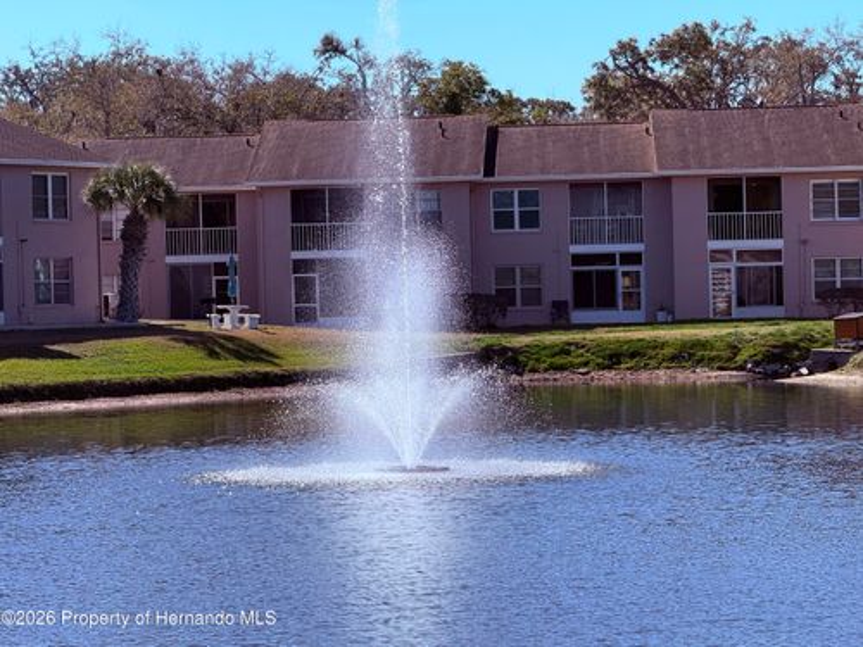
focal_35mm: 120
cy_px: 324
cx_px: 432
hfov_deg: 16.4
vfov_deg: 12.3
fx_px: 2992
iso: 50
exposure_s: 1/1546
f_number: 2.8
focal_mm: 15.66
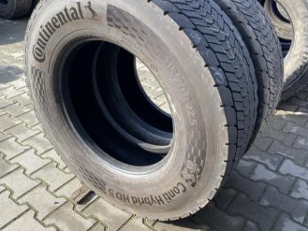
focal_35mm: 34
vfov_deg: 41.7
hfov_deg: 53.8
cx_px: 136
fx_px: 303
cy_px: 100
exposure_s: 1/328
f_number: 1.8
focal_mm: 4.25
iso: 32
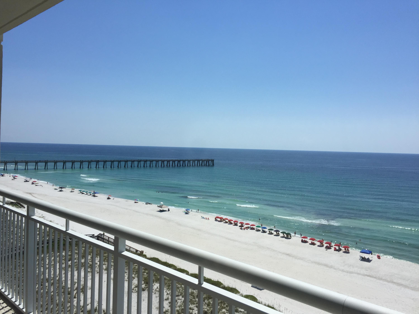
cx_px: 210
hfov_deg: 61.7
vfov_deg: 48.2
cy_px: 157
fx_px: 351
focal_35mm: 29
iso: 32
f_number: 2.2
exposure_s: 1/2198
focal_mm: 4.15
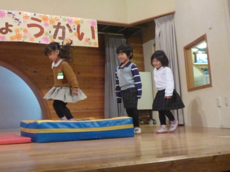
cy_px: 86
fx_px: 186
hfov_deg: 63.5
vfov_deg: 49.7
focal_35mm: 28
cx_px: 115
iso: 1600
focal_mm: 4.9
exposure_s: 1/200
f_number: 3.3
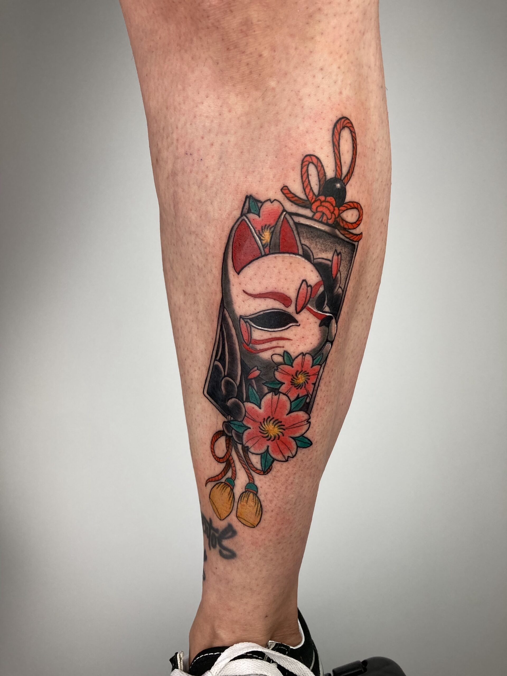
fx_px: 547
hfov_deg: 49.7
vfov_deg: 63.4
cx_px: 254
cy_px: 338
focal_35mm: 28
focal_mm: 3.99
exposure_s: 1/120
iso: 64
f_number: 1.8
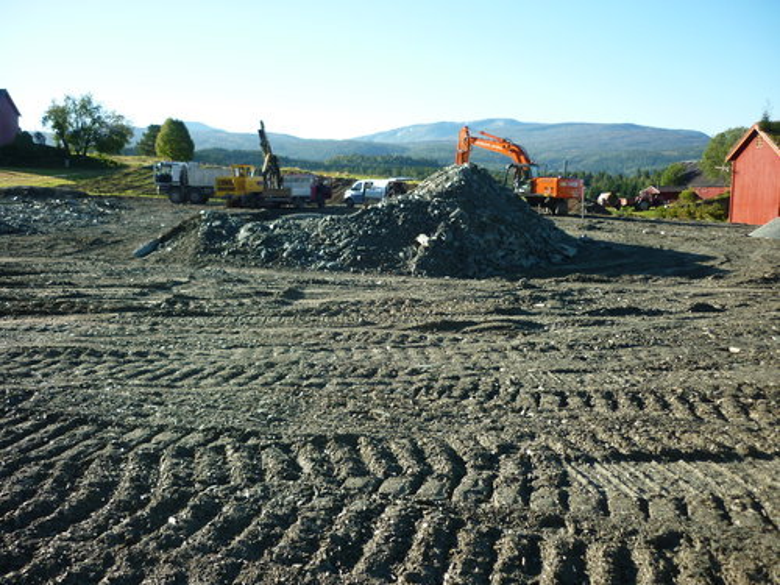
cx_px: 390
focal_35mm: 33
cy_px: 292
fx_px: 744
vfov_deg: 42.9
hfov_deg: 55.4
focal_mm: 5.5
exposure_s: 1/400
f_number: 2.8
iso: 80
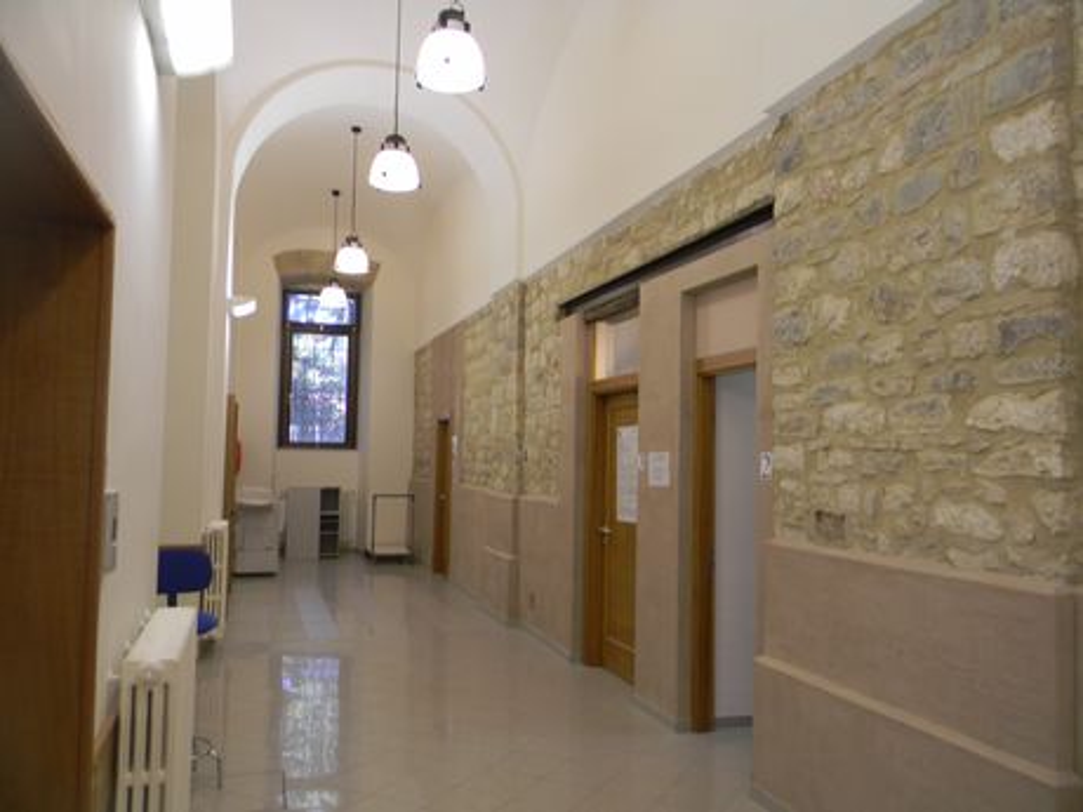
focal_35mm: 28
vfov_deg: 49.7
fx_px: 876
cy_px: 406
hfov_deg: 63.4
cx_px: 542
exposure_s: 1/30
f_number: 3.5
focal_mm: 5
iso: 158
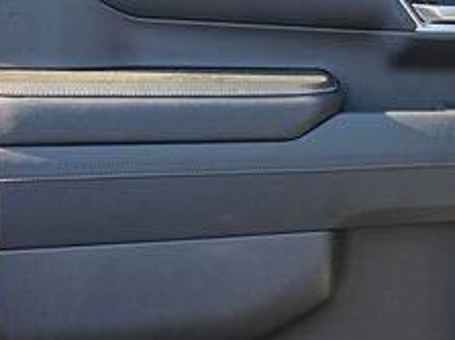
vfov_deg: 22.1
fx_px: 867
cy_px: 112
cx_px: 479
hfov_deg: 27.3
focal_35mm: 66
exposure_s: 1/180
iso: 32
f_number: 1.7
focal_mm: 6.3
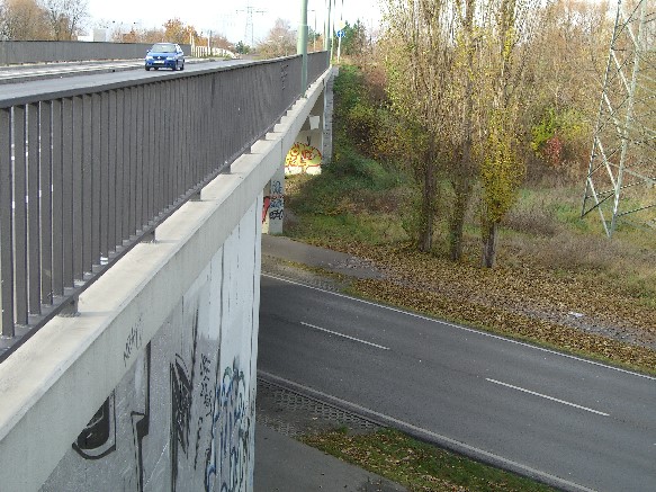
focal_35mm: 57
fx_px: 1080
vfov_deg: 25.7
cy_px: 246
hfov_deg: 33.8
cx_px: 328
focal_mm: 11.8
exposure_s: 1/125
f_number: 3.6
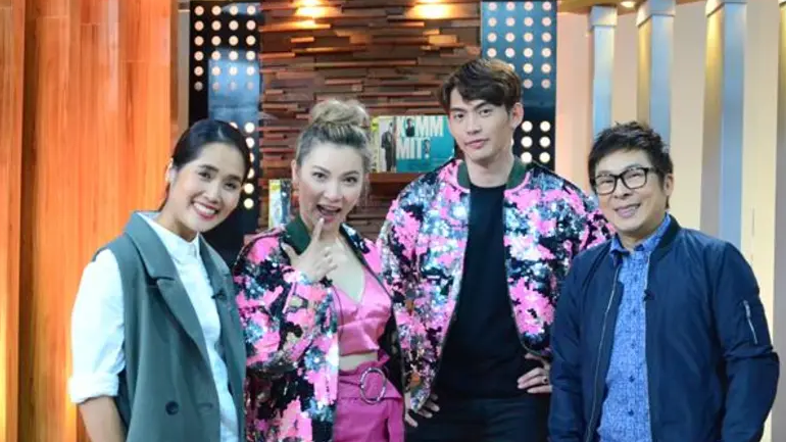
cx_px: 392
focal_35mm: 54
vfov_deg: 22.2
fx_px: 1125
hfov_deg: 38.5
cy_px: 257
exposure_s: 1/400
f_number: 3.8
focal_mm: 34
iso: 6400
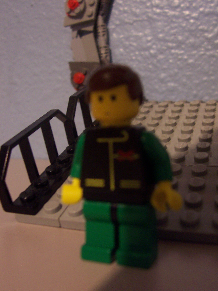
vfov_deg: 50.1
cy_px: 146
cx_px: 109
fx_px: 311
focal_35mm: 37
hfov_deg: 38.7
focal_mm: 5.6
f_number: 2.8
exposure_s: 1/8
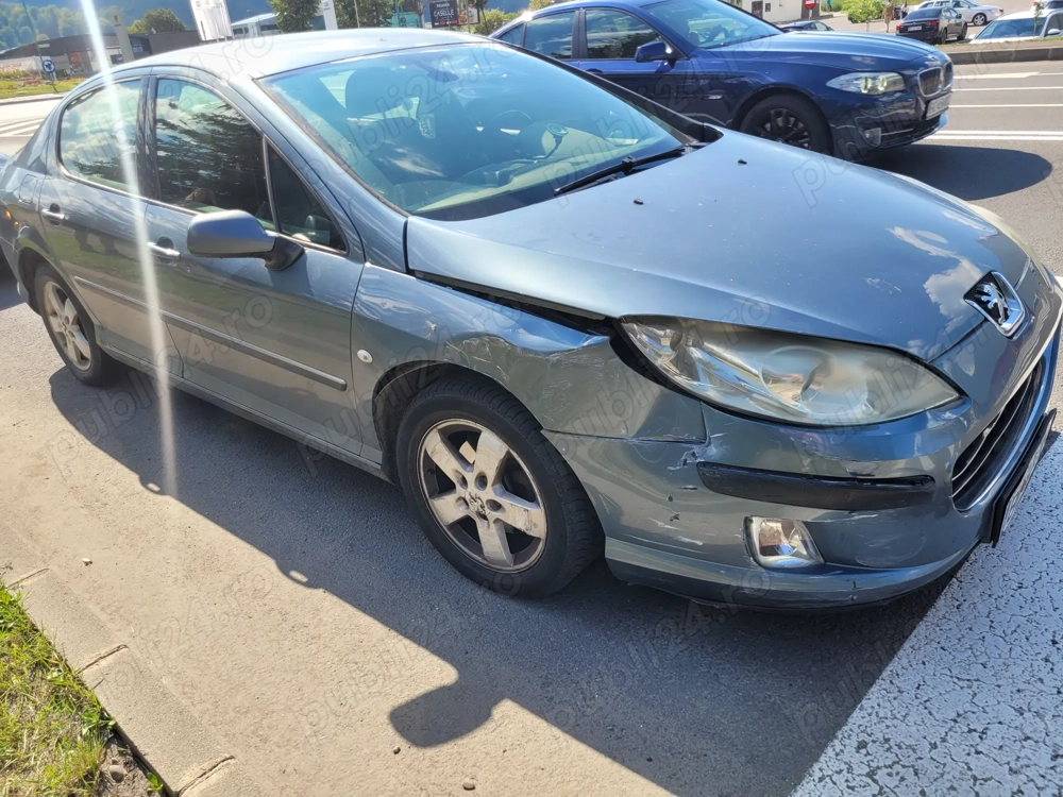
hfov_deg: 67.3
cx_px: 532
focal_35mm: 26
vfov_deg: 53.1
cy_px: 398
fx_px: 798
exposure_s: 1/1000
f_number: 1.8
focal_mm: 5.4
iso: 40
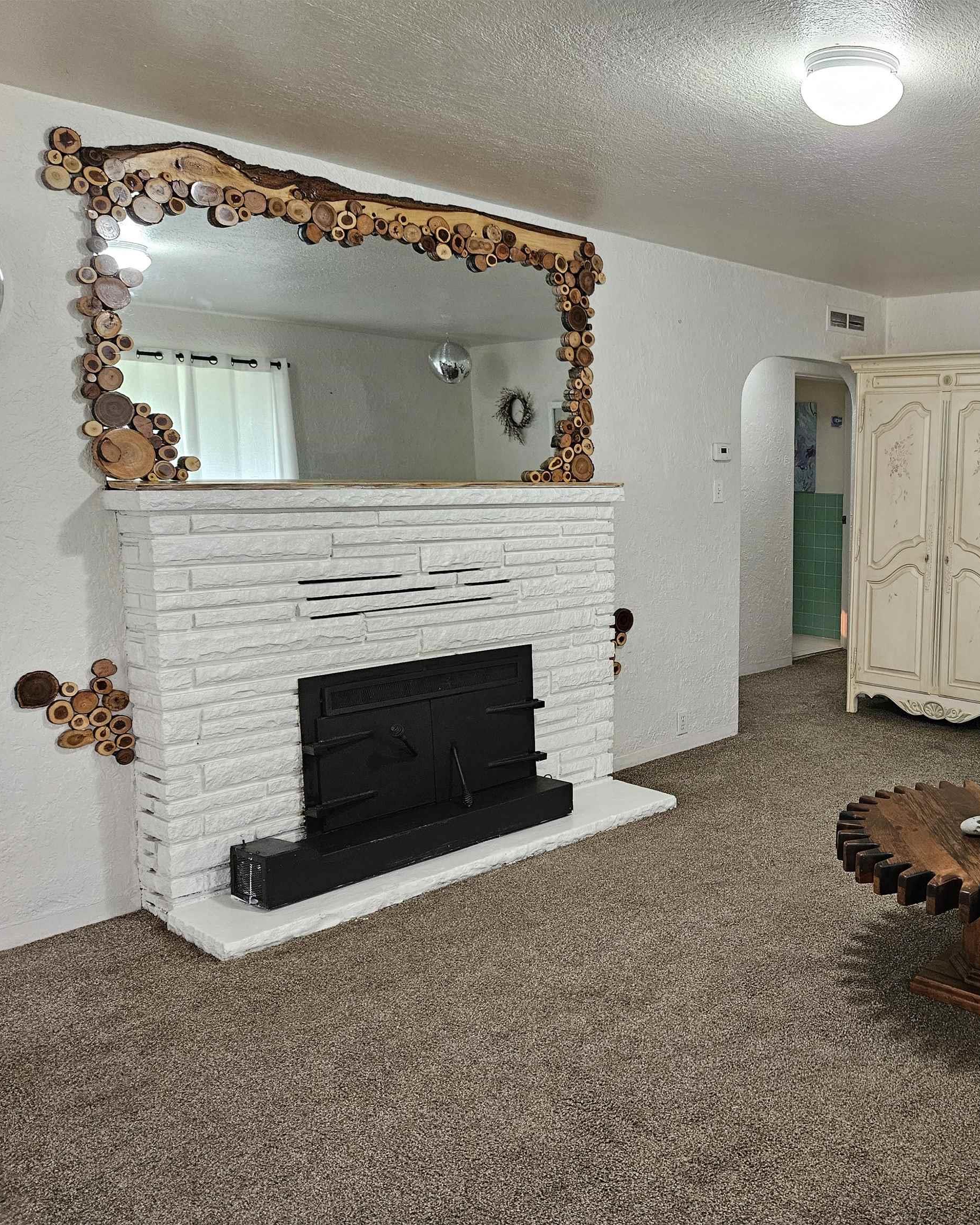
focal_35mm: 30
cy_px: 613
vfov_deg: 58.8
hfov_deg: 45.6
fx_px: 1088
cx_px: 808
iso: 400
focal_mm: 5.4
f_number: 1.8
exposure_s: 1/120
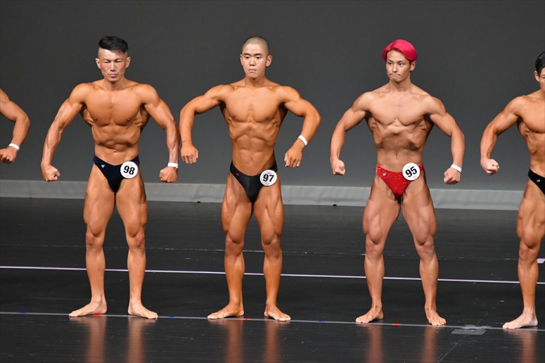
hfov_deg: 6.0
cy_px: 182
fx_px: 5220
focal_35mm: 345
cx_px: 272
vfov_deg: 4.0
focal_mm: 230
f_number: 5.6
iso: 4000
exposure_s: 1/400
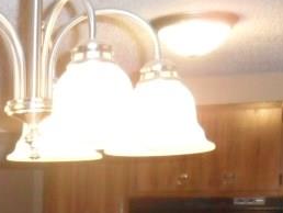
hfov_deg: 16.8
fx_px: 876
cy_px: 307
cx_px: -132
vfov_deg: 13.2
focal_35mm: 107
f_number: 3.5
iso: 400
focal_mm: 4.9
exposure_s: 1/45
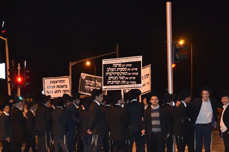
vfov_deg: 18.0
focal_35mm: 75
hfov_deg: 26.9
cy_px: 121
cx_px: 86
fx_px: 477
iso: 3200
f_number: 4.2
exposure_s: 1/60
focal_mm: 30
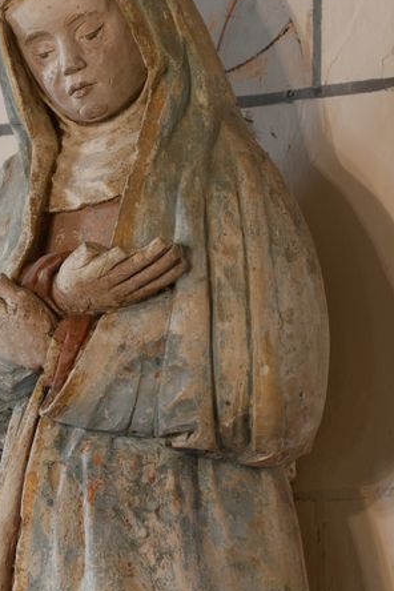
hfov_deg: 4.8
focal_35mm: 284
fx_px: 4662
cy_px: 361
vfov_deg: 7.3
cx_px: 110
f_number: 7.1
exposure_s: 1
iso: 64
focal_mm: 180
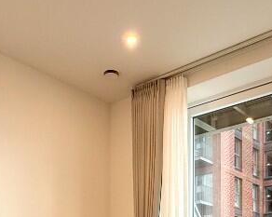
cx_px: 143
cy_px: 265
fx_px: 386
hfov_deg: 38.8
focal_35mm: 48
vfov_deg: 27.4
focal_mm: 2.22
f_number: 2.2
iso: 200
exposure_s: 1/100
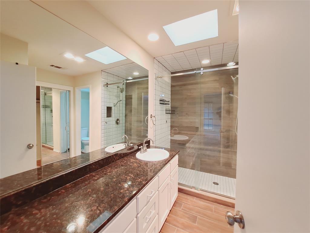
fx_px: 116
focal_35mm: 13
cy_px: 116
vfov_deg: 89.9
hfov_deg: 106.2
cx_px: 155
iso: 64
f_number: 2.2
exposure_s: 1/25
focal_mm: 1.74
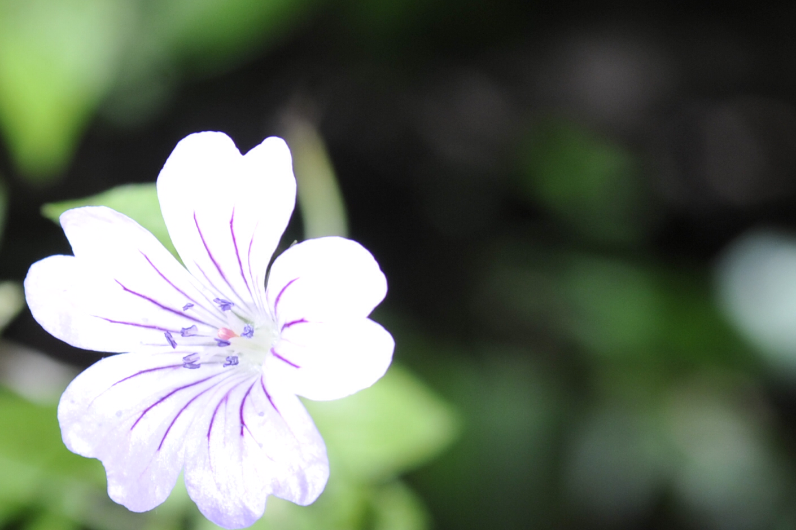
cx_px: 303
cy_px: 299
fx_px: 3162
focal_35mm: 143
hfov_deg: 14.3
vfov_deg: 9.6
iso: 500
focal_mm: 105
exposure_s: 1/200
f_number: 7.1
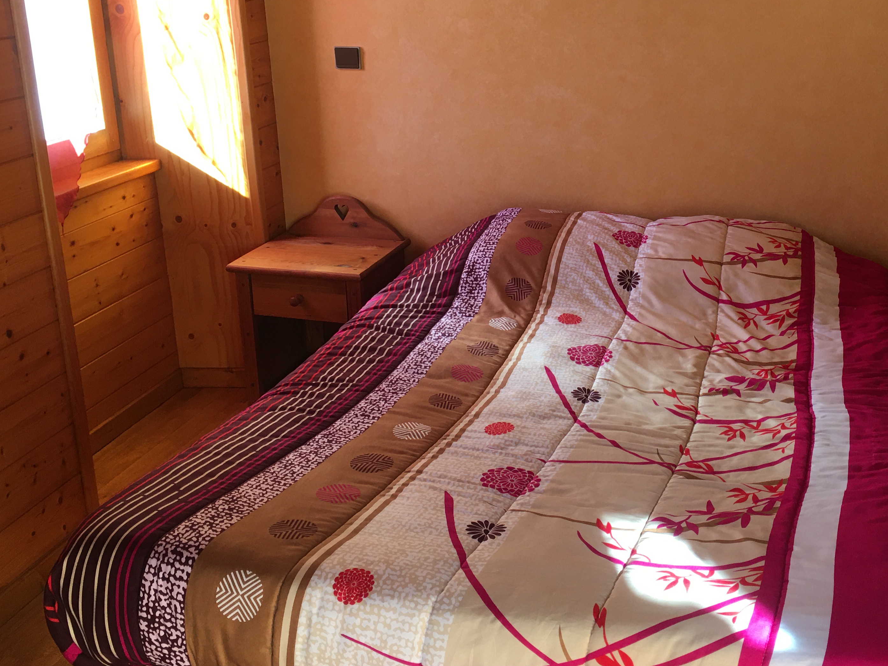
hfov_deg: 44.2
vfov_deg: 34.1
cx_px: 581
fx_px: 1077
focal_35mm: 42
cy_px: 233
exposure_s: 1/33
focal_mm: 4.15
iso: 25
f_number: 2.2
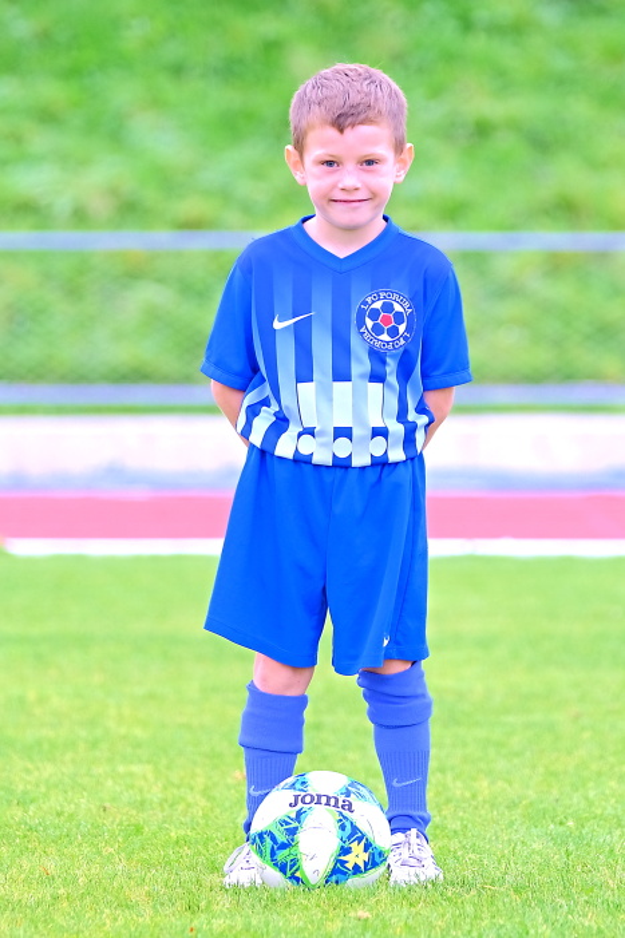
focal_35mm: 166
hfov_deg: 8.3
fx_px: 4325
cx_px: 312
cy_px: 469
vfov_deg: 12.4
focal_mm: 110.6
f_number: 2.8
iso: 320
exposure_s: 1/80
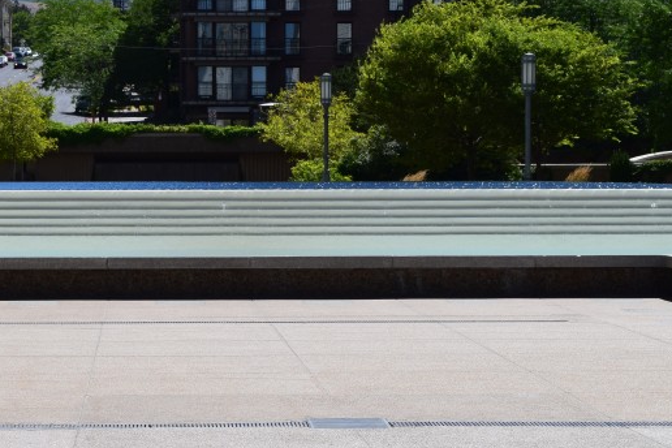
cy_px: 186
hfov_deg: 15.2
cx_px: 185
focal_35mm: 134
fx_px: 2501
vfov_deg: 10.2
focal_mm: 45
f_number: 11
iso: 360
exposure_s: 1/500
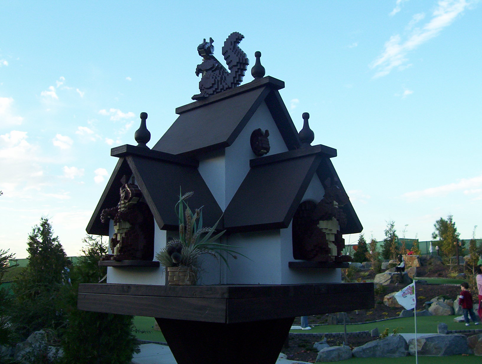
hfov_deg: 43.8
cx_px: 241
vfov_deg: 33.7
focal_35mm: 43
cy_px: 182
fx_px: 600
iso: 100
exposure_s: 1/436
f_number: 2.73
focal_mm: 5.77
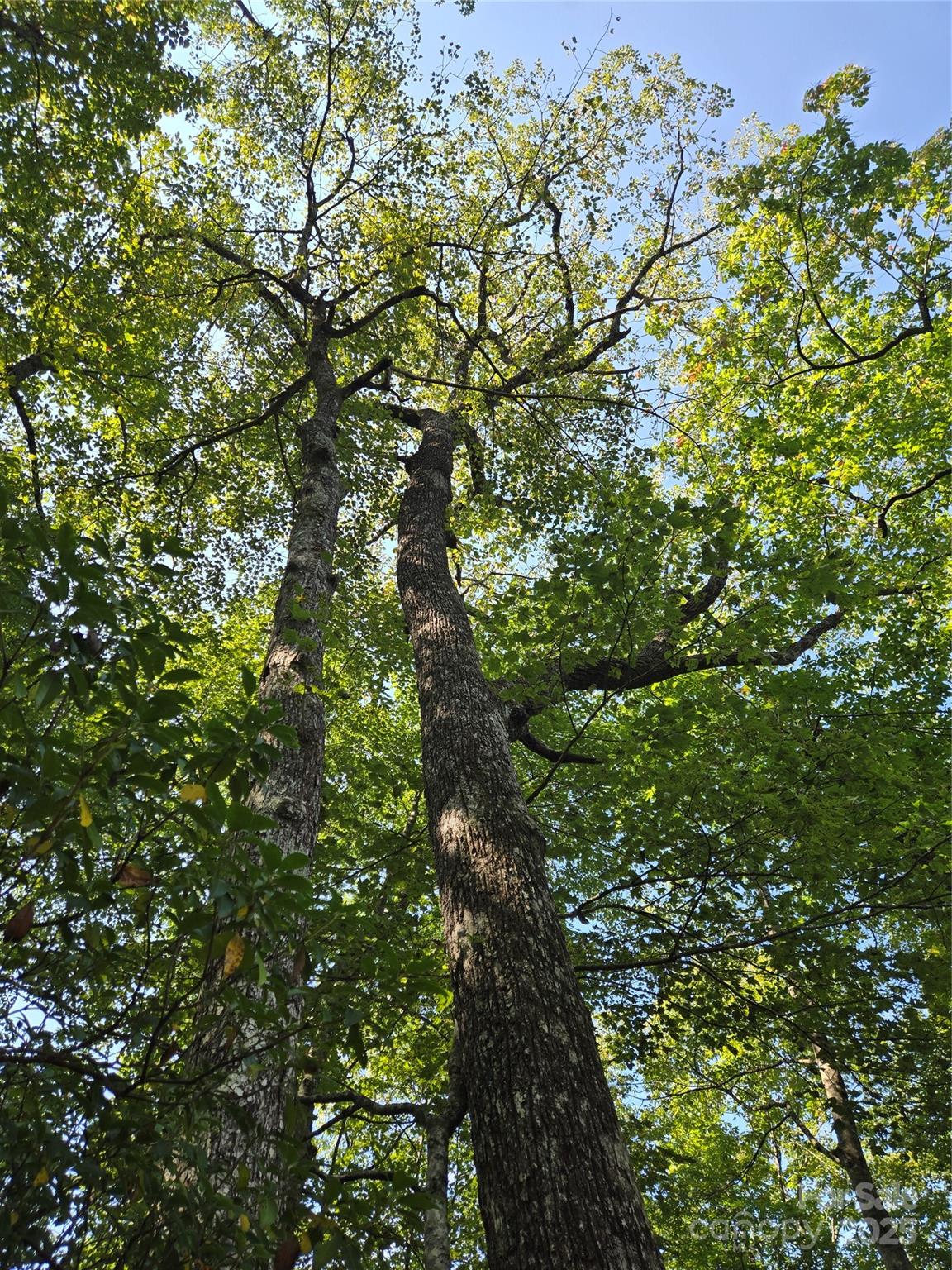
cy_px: 635
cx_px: 476
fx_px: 843
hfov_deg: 58.9
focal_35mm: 23
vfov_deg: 73.9
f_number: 1.8
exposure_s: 1/432
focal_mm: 5.4
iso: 25
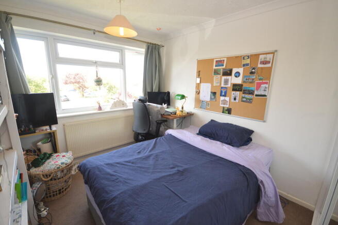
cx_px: 169
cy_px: 112
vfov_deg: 77.2
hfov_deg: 100.4
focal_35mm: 15
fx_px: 141
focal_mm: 10
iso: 400
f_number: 4.5
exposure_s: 1/80
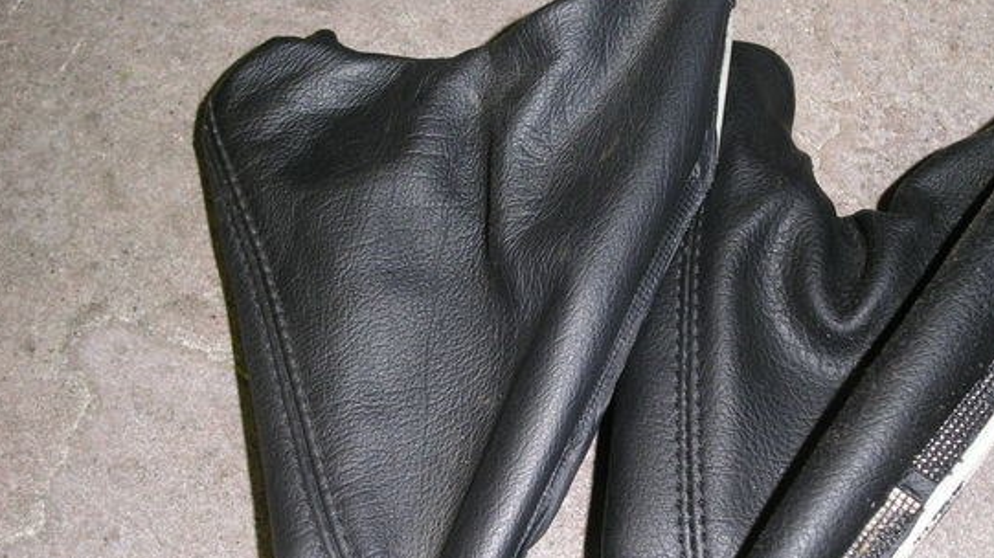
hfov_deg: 42.0
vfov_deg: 24.4
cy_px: 336
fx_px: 1291
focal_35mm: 49
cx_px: 577
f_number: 2.8
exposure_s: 1/45
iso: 200
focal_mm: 7.8
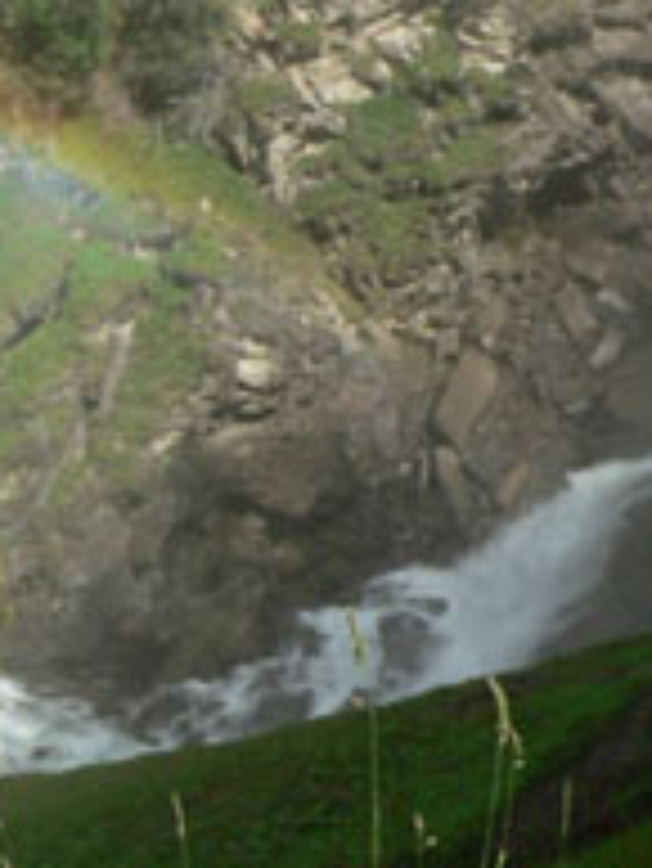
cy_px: 292
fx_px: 2107
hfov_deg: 16.2
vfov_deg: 23.2
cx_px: -292
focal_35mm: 84
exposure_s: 1/200
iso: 100
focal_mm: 6
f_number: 8
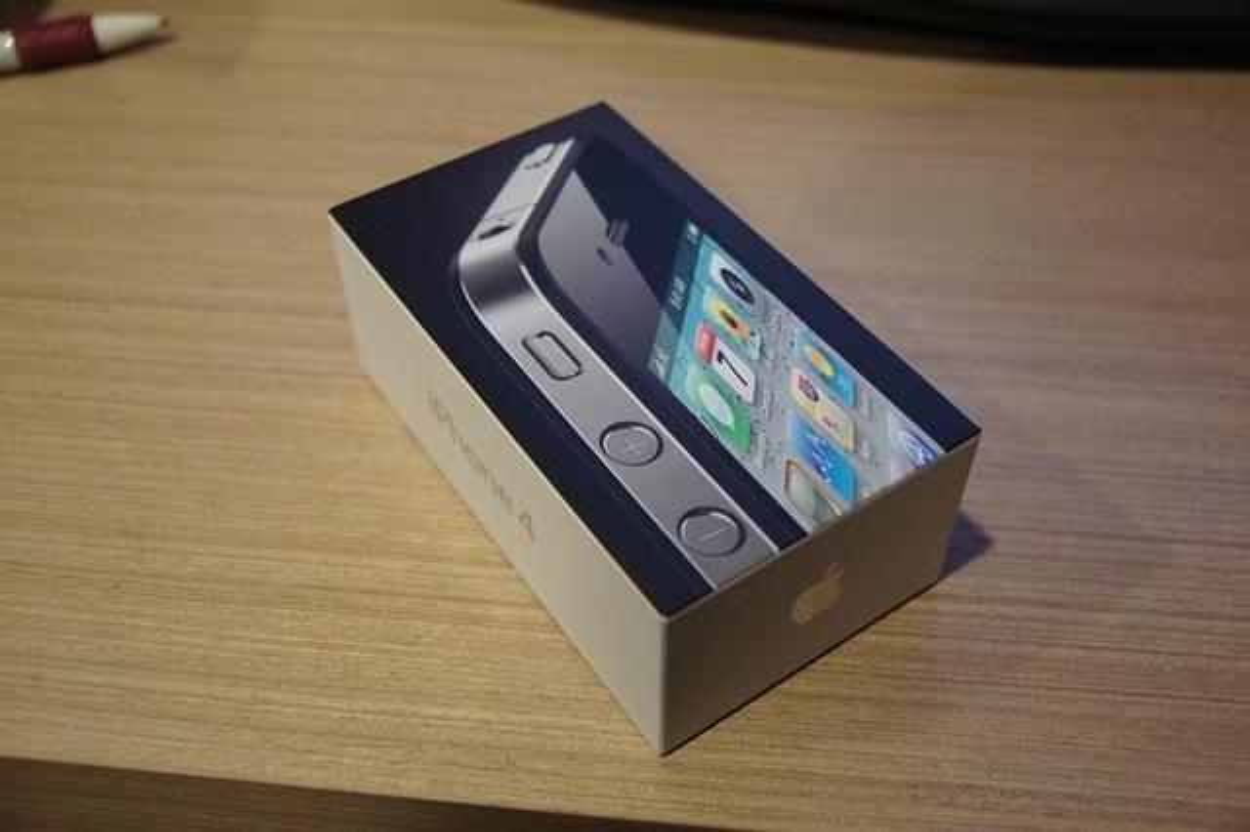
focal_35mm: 39
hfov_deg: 49.6
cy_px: 416
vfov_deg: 34.2
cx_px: 625
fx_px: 1353
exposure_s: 1/30
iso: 1600
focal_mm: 26
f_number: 4
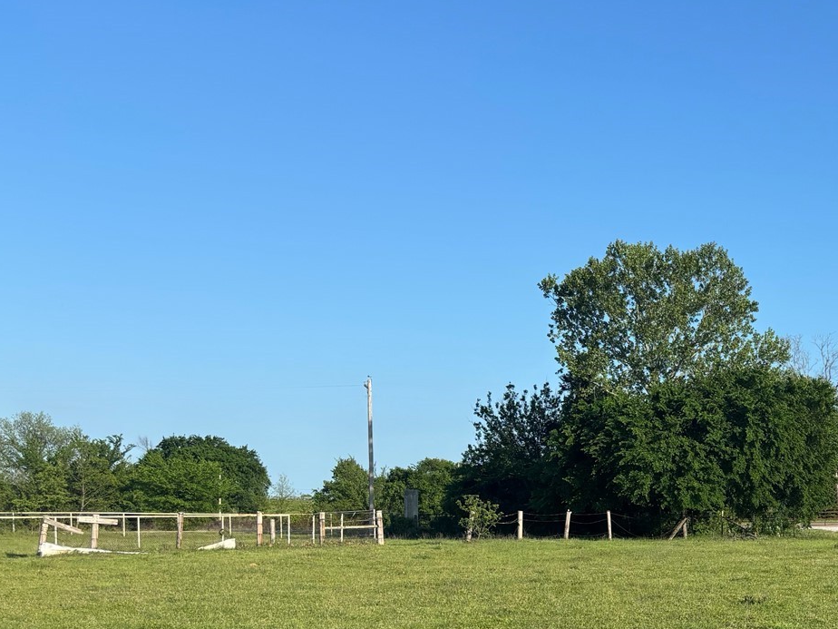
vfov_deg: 26.0
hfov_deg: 33.3
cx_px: 787
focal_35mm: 54
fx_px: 1307
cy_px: 590
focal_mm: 5.96
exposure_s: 1/2639
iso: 50
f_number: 1.6
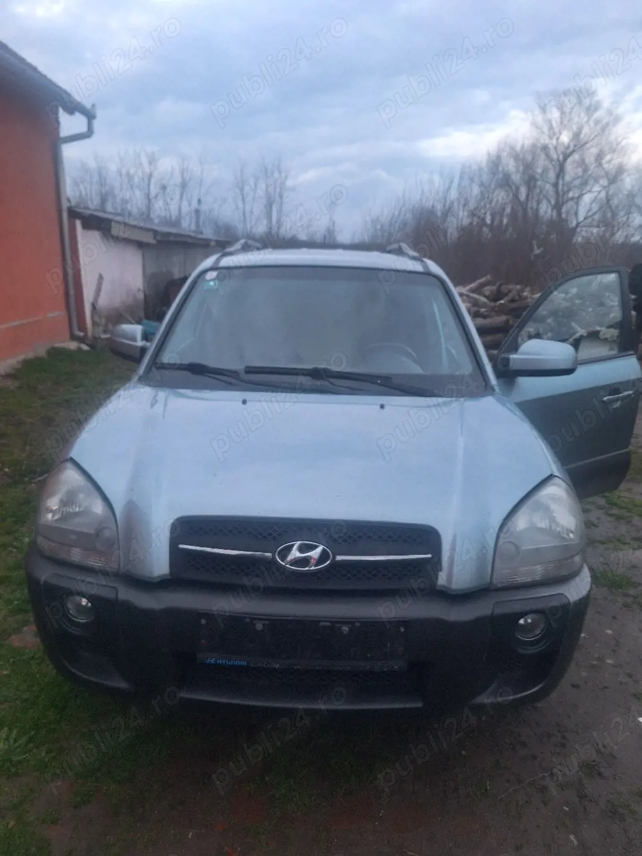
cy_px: 428
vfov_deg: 73.9
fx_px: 569
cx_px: 321
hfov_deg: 58.9
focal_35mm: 23
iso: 125
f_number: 1.8
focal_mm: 5.54
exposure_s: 1/50
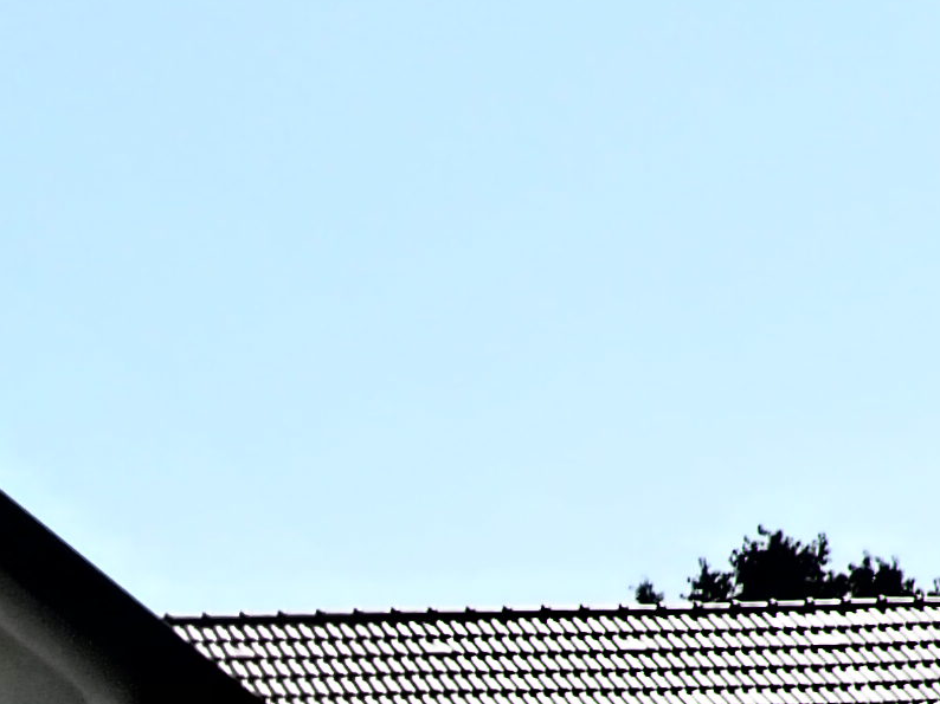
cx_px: -228
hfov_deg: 15.1
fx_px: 3393
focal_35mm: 125
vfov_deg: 11.4
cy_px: 1063
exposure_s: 1/160
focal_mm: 4.5
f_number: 8
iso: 100
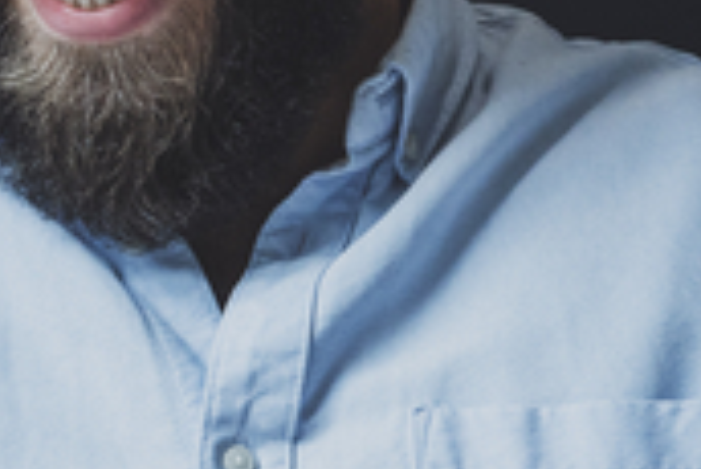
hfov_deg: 8.7
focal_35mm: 233
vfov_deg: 5.9
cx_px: -220
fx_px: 4541
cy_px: 457
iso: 1000
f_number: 5.6
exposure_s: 1/200
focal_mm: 50
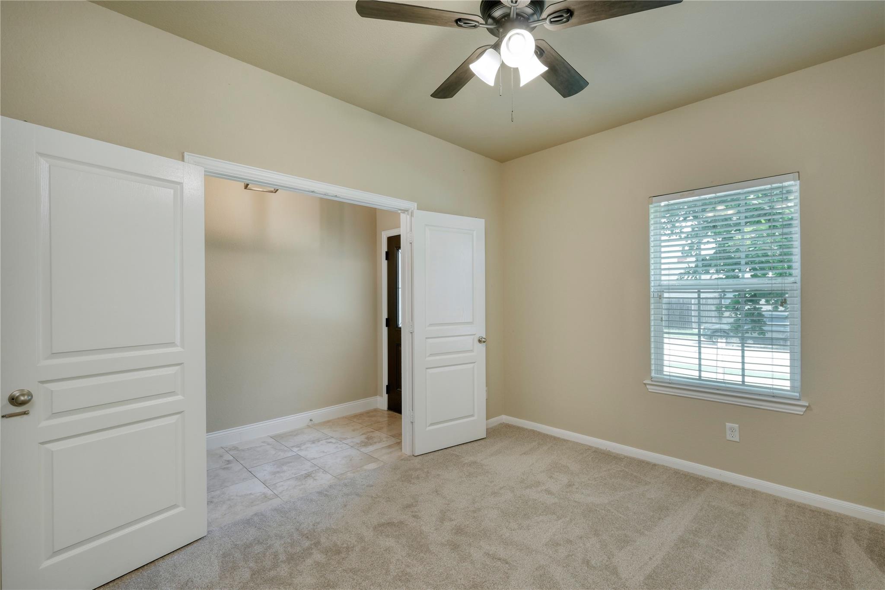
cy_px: 295
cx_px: 442
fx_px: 369
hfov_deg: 100.4
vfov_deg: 77.3
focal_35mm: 15
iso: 320
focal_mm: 10
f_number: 8
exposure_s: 1/10
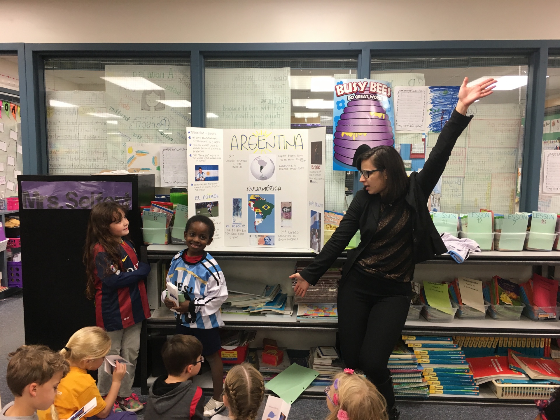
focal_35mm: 29
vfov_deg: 48.2
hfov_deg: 61.7
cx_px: 280
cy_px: 210
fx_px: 469
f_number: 2.2
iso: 64
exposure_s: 1/30
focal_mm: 4.15
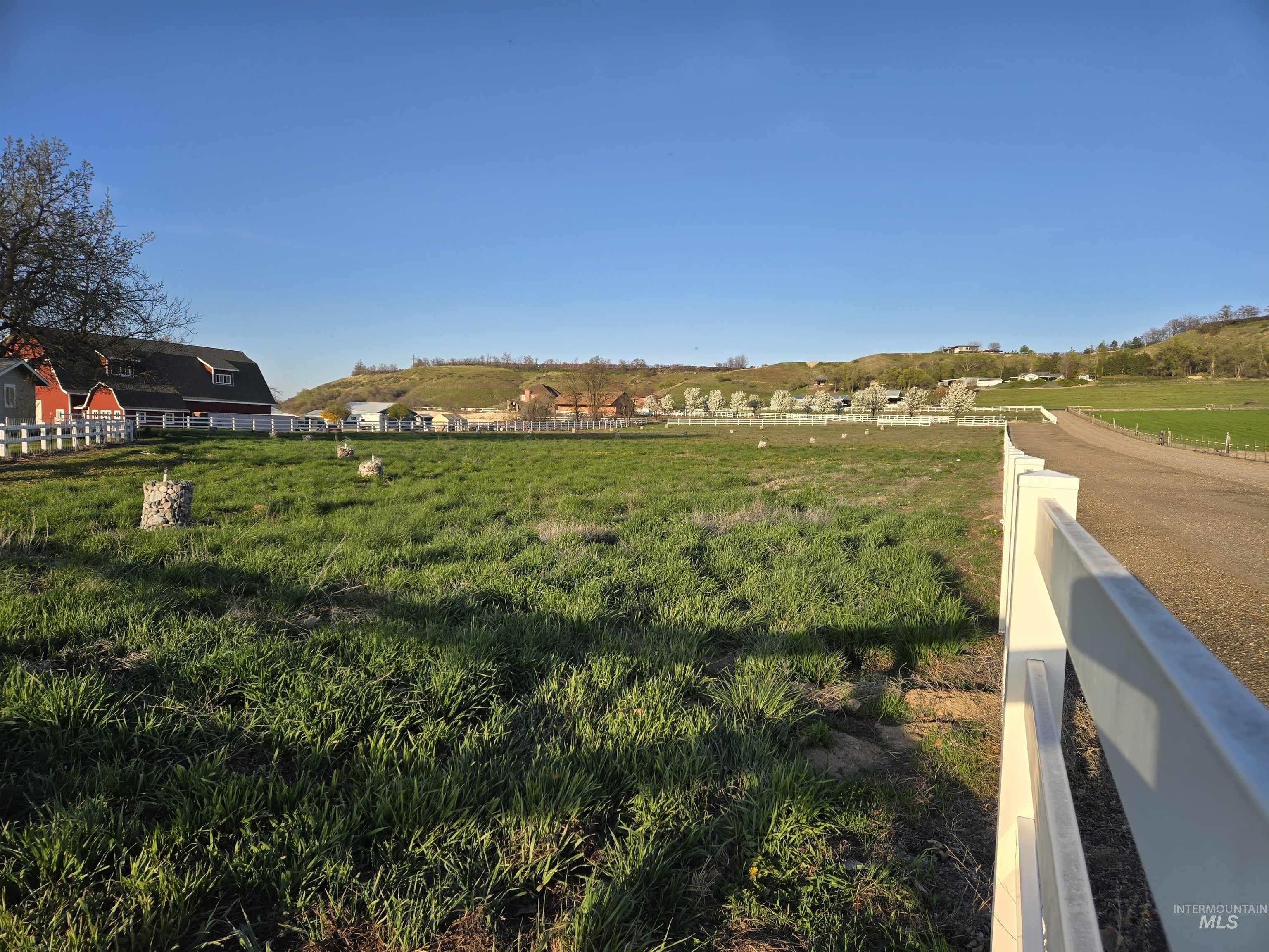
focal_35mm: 23
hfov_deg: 73.9
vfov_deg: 58.9
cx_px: 634
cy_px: 476
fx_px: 843
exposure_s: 1/1148
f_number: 1.8
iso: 25
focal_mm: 5.4
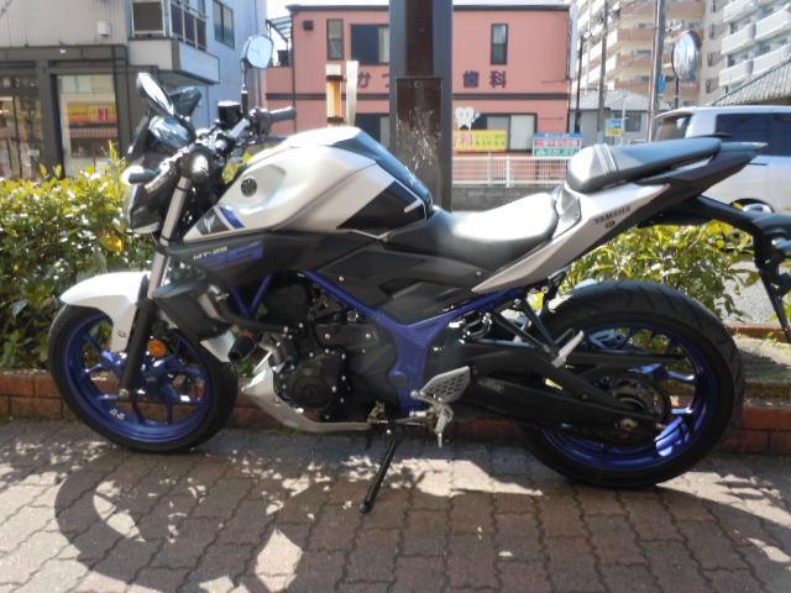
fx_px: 640
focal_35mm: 28
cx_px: 396
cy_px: 296
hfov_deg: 63.4
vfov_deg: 49.7
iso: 100
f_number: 3.7
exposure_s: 1/200
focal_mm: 5
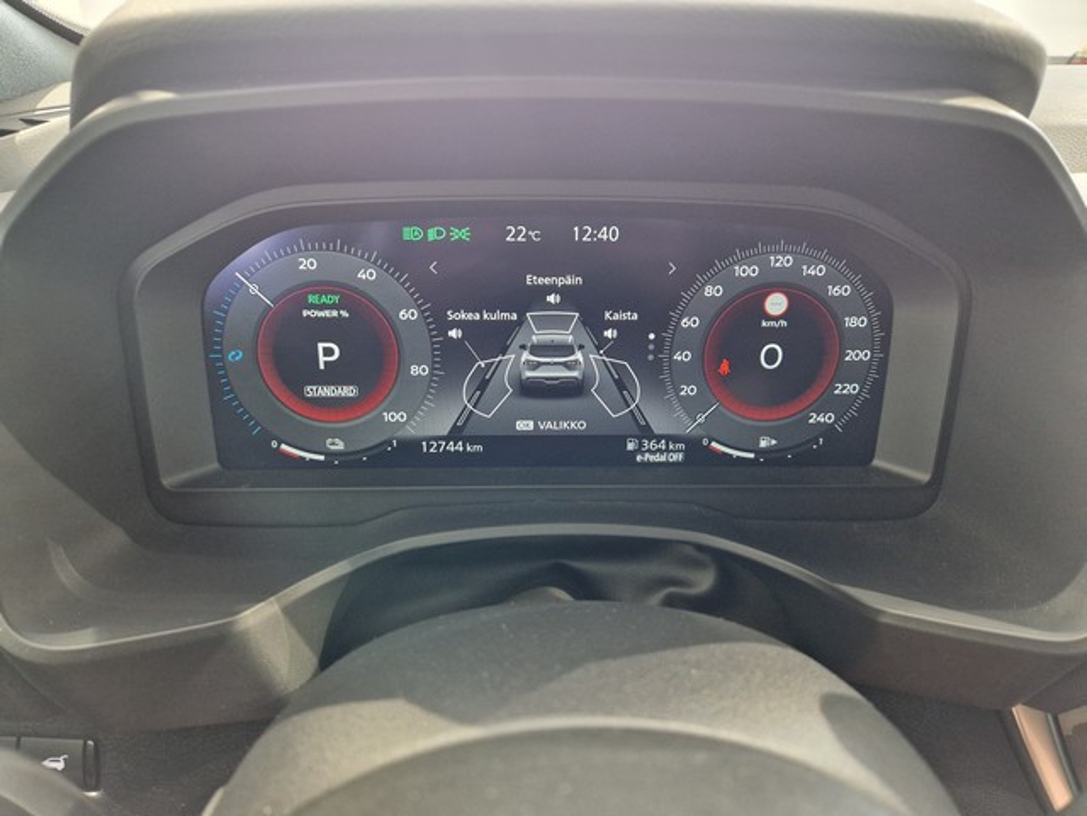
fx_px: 722
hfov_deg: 73.9
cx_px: 544
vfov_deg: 58.9
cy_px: 408
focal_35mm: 23
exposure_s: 1/50
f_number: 1.8
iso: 800
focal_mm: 5.4
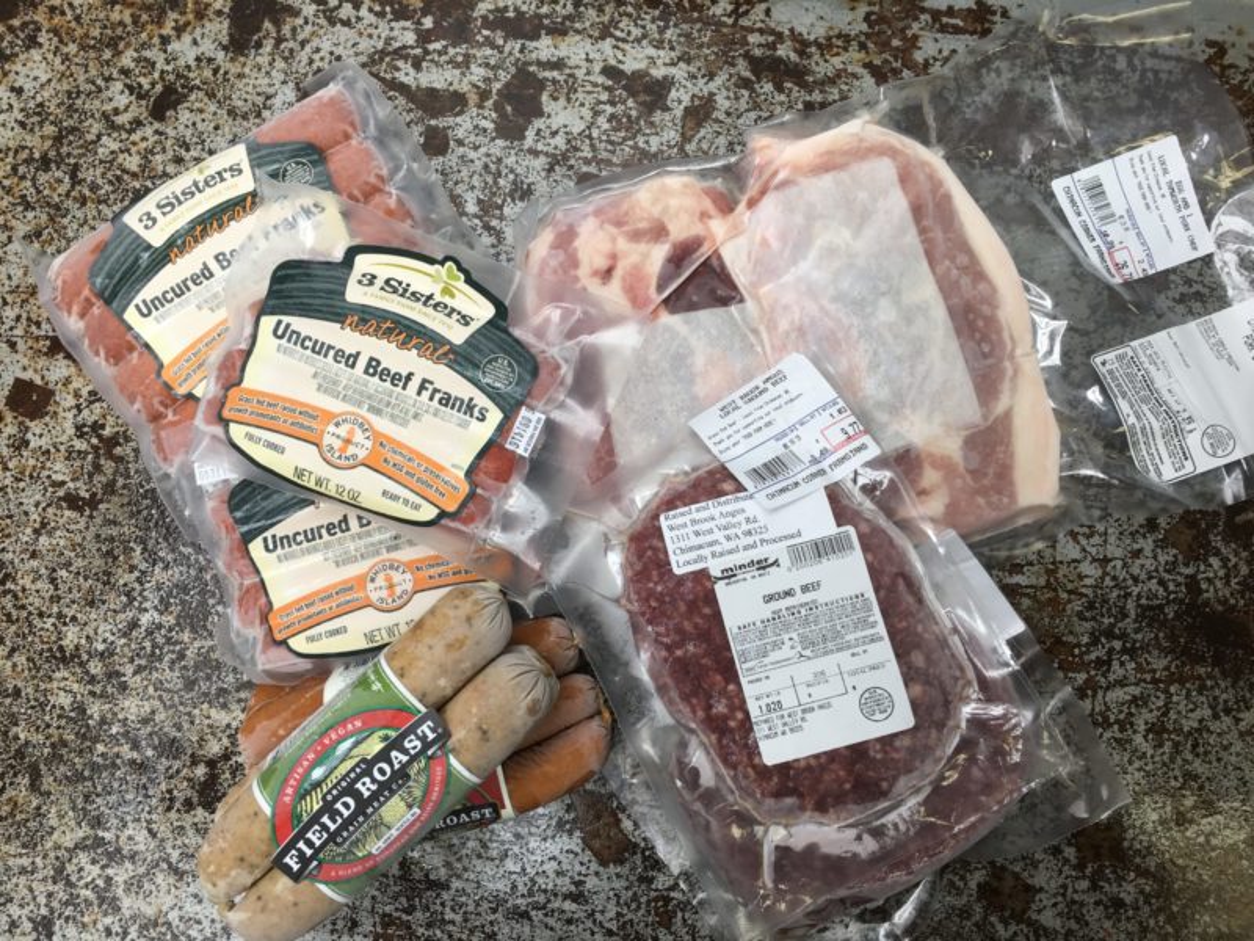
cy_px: 470
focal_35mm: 29
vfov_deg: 48.2
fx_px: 1051
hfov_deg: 61.7
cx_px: 627
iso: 32
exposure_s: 1/120
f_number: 2.2
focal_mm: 4.15
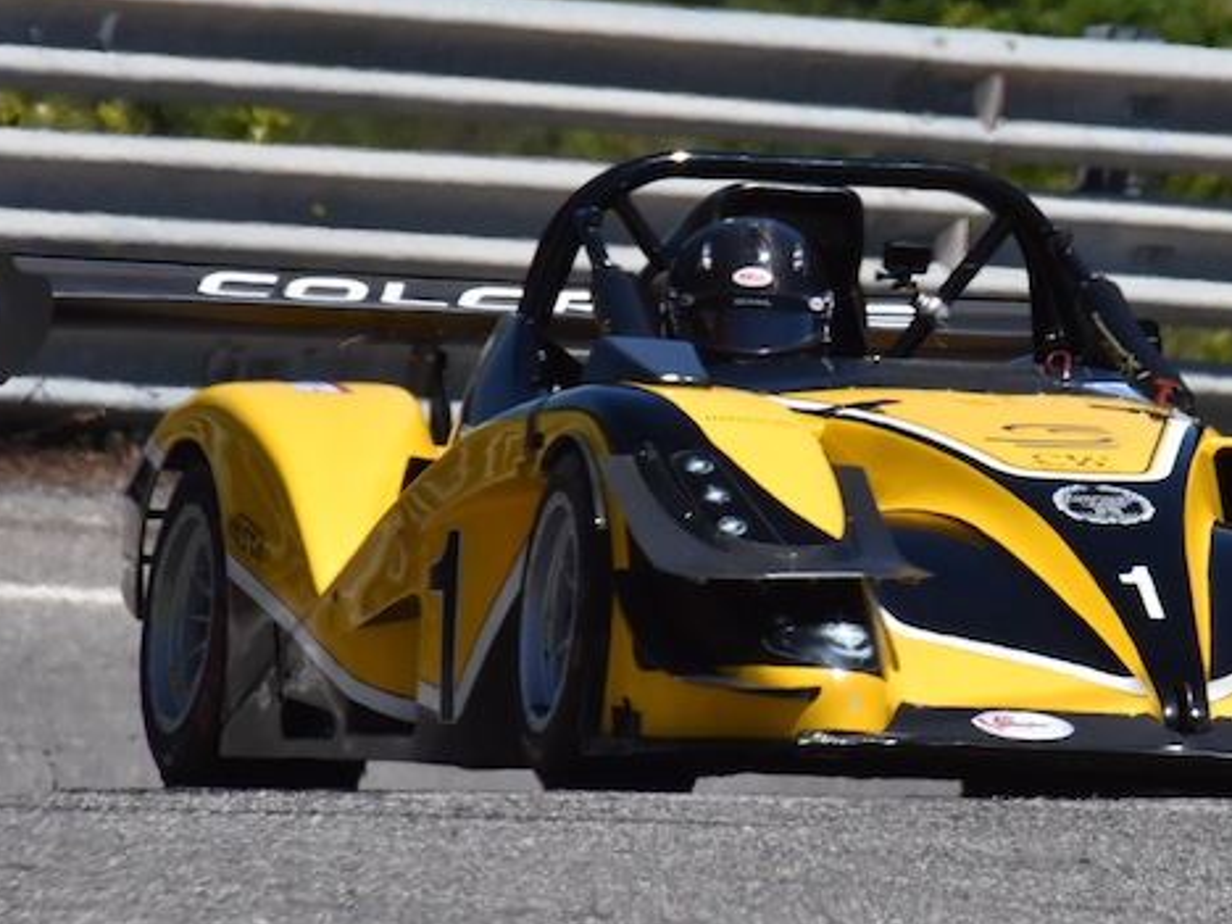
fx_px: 33669
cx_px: 1179
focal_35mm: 946
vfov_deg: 1.6
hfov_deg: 2.1
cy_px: 444
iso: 800
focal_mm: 300
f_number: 9
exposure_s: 1/2500
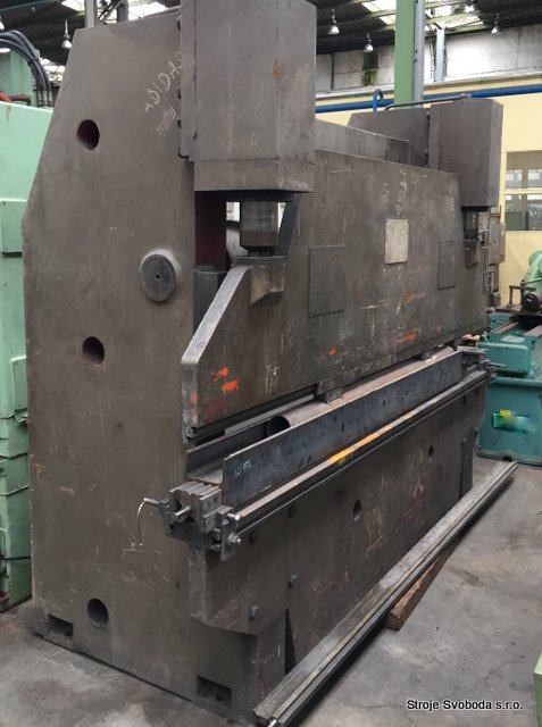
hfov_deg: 48.1
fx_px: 608
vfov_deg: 61.8
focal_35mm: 29
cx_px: 271
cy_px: 364
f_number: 2.2
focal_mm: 4.15
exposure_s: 1/33
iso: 80
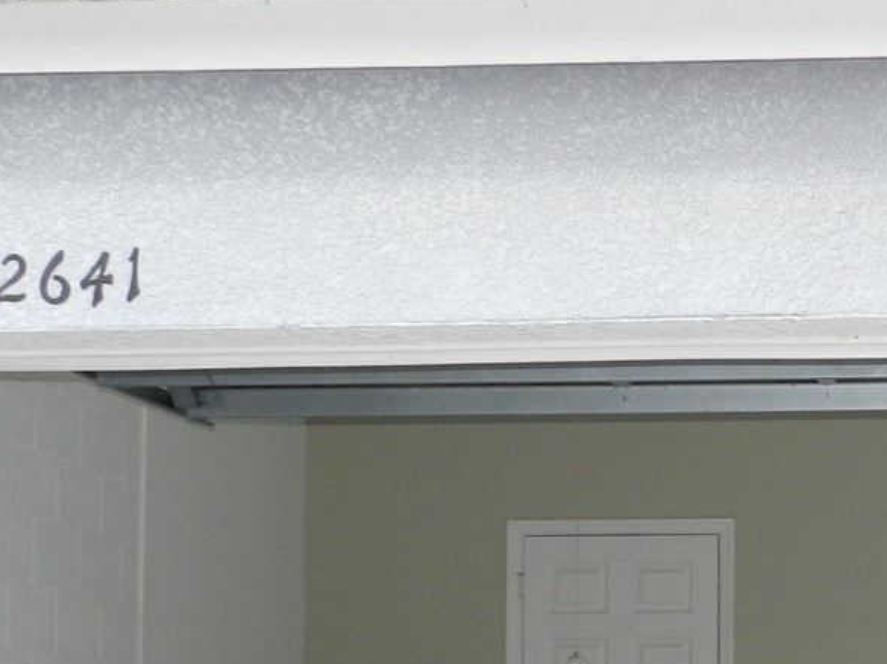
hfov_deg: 18.1
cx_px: 1028
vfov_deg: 14.1
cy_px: 565
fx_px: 2663
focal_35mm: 104
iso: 220
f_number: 4
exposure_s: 1/200
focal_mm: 6.7
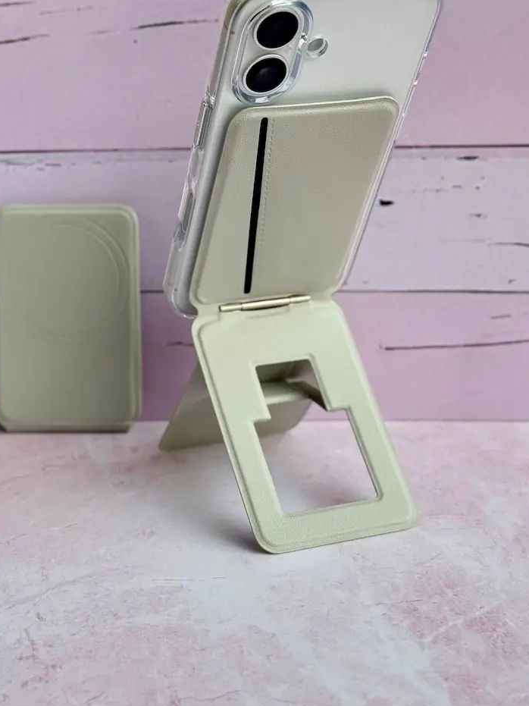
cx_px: 211
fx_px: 1345
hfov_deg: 22.2
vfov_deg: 29.2
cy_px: 248
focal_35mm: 66
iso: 80
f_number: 1.78
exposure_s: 1/975
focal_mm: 6.76
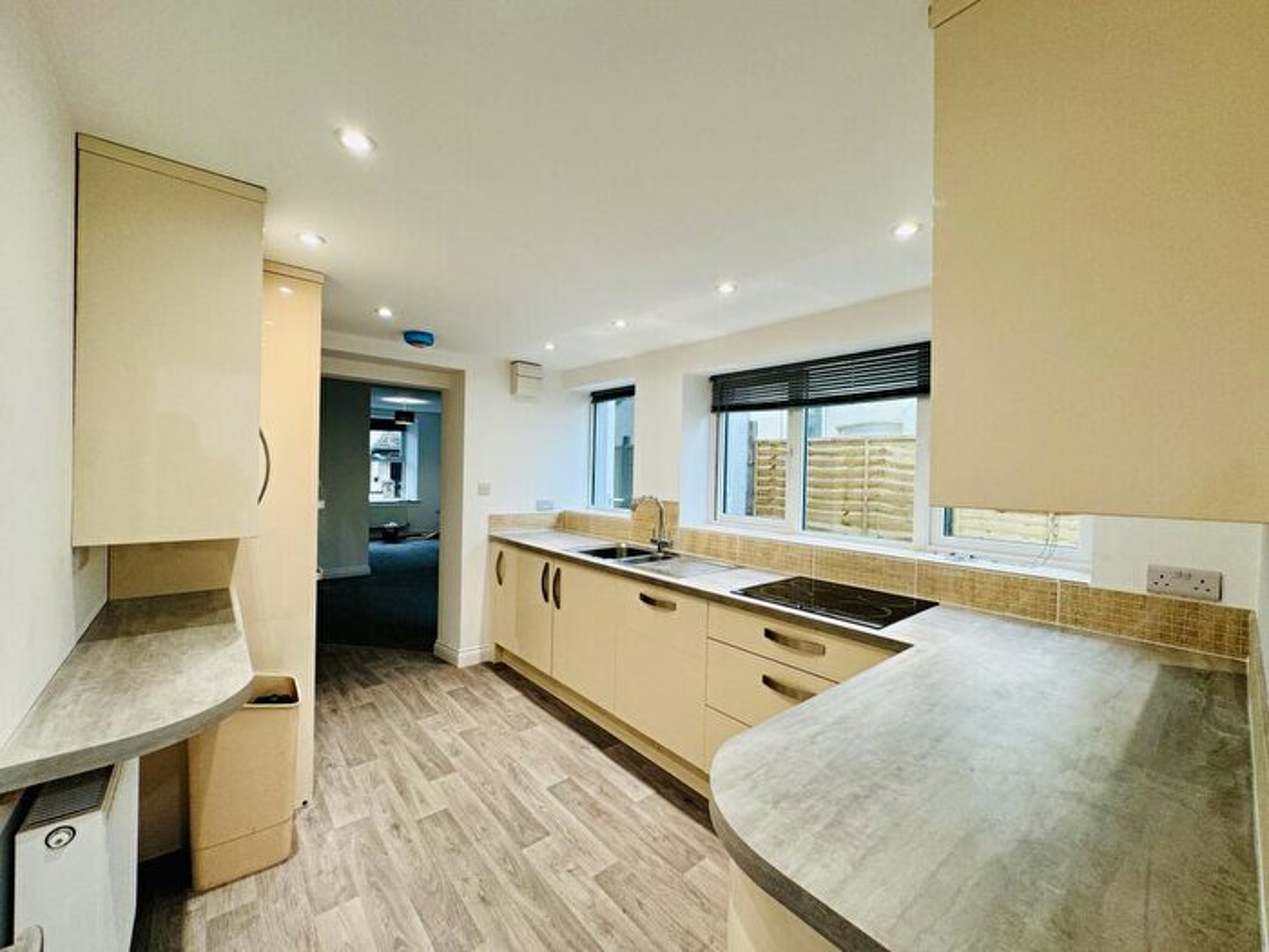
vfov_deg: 85.7
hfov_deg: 102.1
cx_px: 634
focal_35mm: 14
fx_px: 513
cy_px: 476
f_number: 2.2
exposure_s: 1/100
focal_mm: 2.22
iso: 125
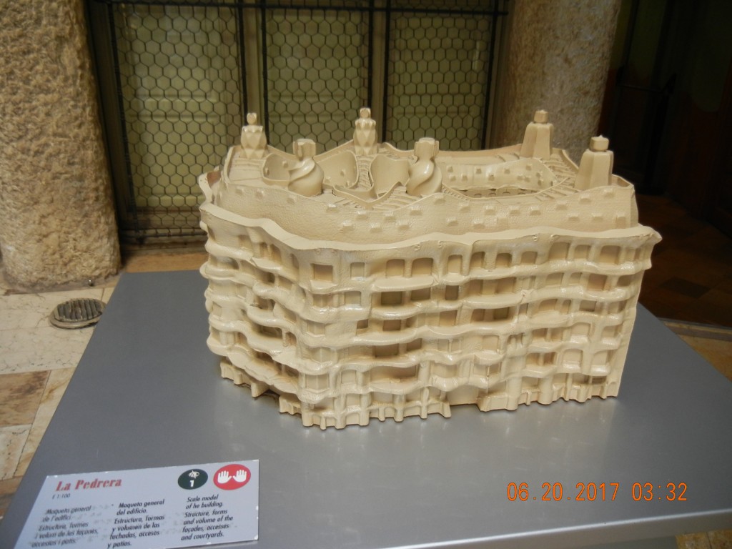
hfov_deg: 60.0
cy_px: 274
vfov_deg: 46.8
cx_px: 366
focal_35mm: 30
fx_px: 634
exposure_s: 1/30
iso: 303
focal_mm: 5.4
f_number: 3.5
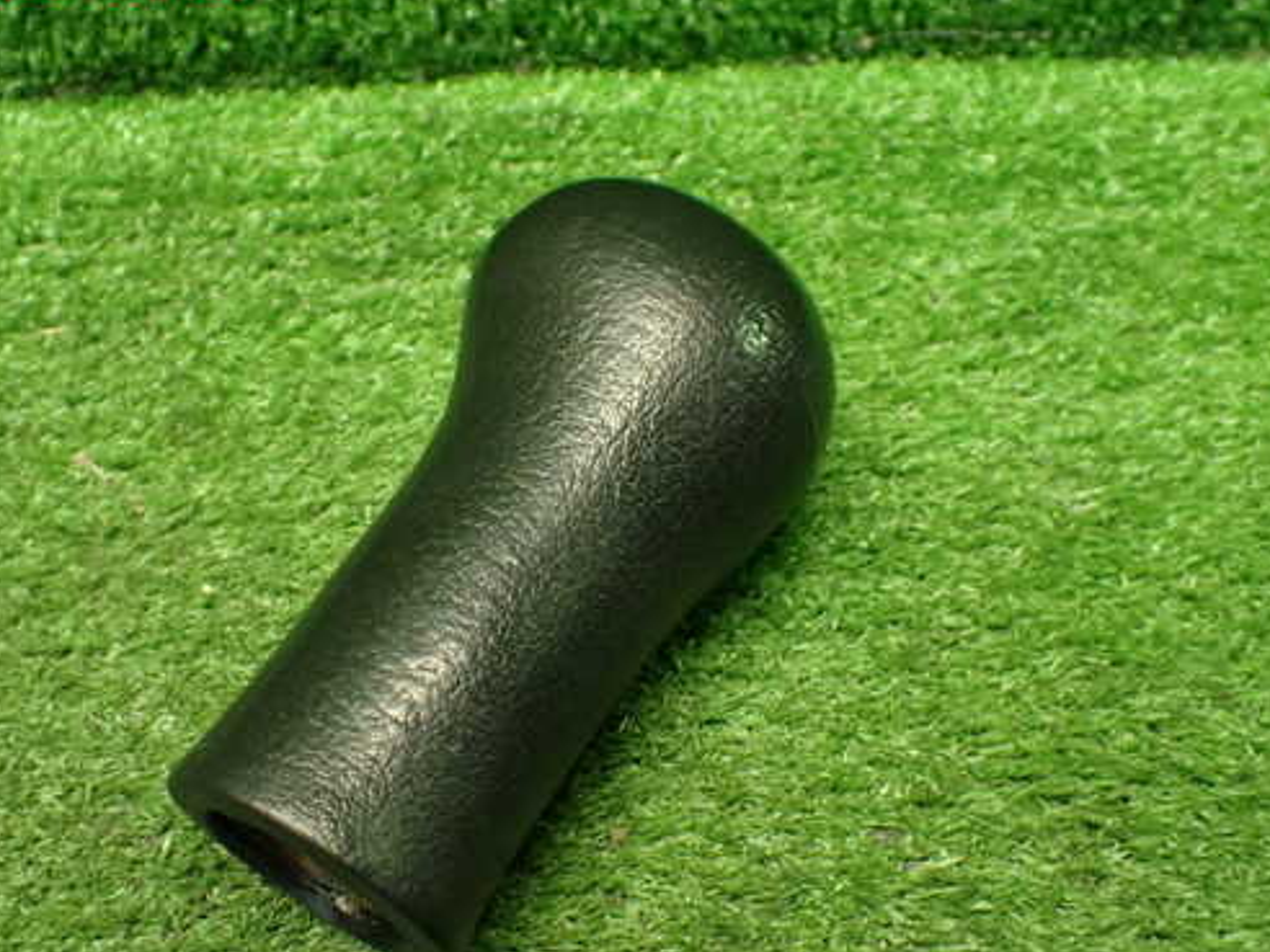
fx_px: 1431
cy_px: 529
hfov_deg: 47.7
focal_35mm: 39
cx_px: 547
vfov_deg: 36.8
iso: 800
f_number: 2.4
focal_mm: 5.79
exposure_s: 1/80
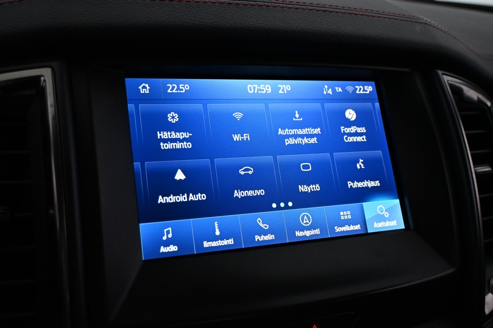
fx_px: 503
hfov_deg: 52.2
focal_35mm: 37
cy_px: 164
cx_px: 246
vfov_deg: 36.2
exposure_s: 1/125
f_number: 4.2
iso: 3200
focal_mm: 24.5
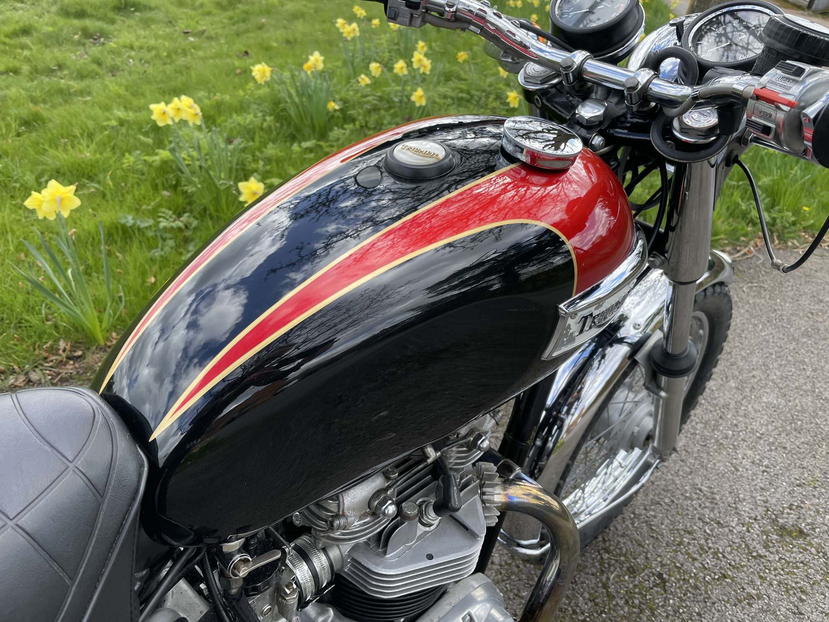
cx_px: 414
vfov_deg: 53.1
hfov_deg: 67.3
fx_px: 623
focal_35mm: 26
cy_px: 311
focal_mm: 4.2
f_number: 1.6
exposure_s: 1/629
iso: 32
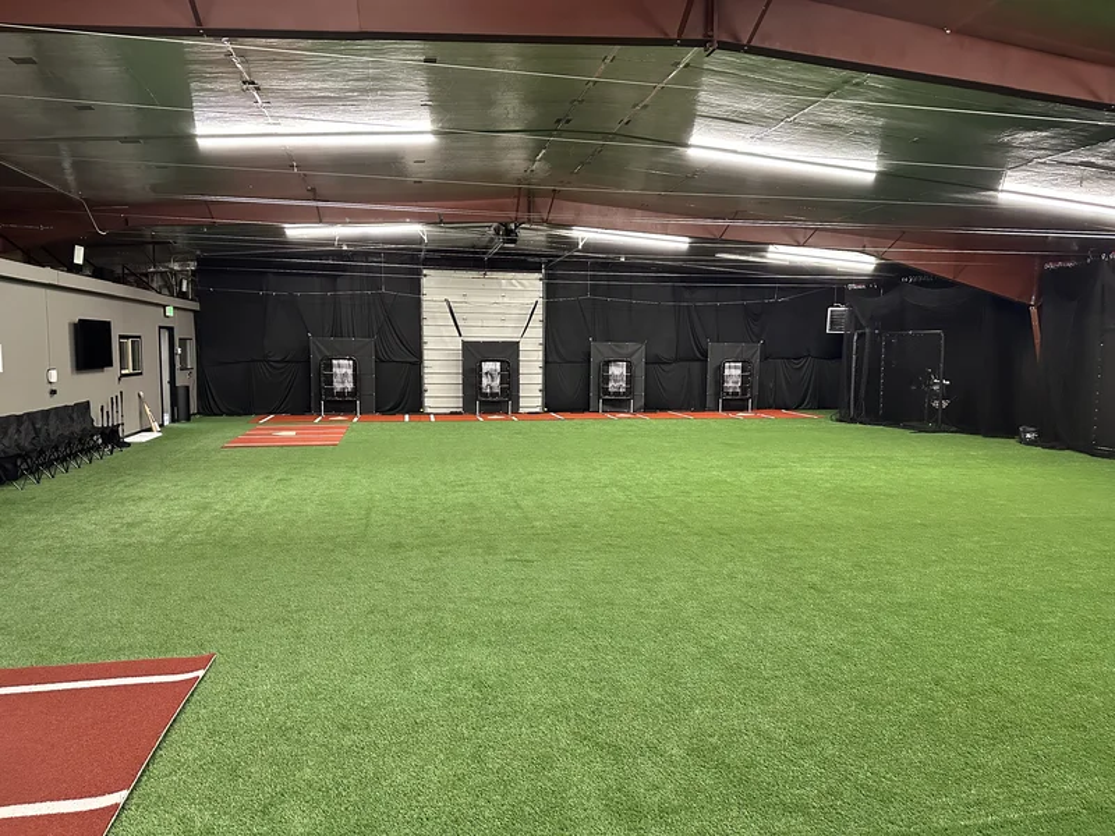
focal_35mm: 24
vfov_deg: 56.8
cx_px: 558
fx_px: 773
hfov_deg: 71.6
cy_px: 418
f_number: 1.78
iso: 640
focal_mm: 6.86
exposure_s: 1/60
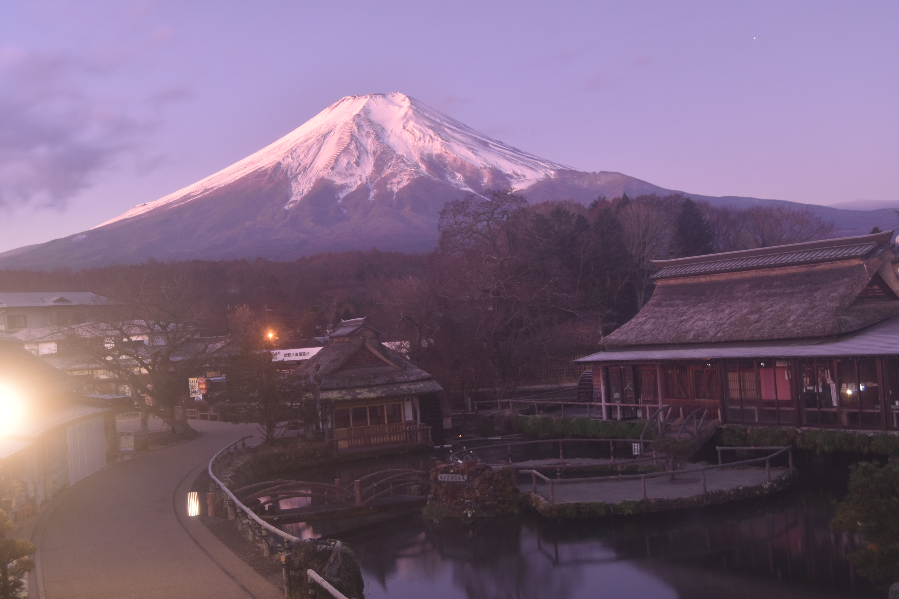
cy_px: 300
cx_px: 450
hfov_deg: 42.3
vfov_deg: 28.9
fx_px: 1161
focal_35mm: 46
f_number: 4.2
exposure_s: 10
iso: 200
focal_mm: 31
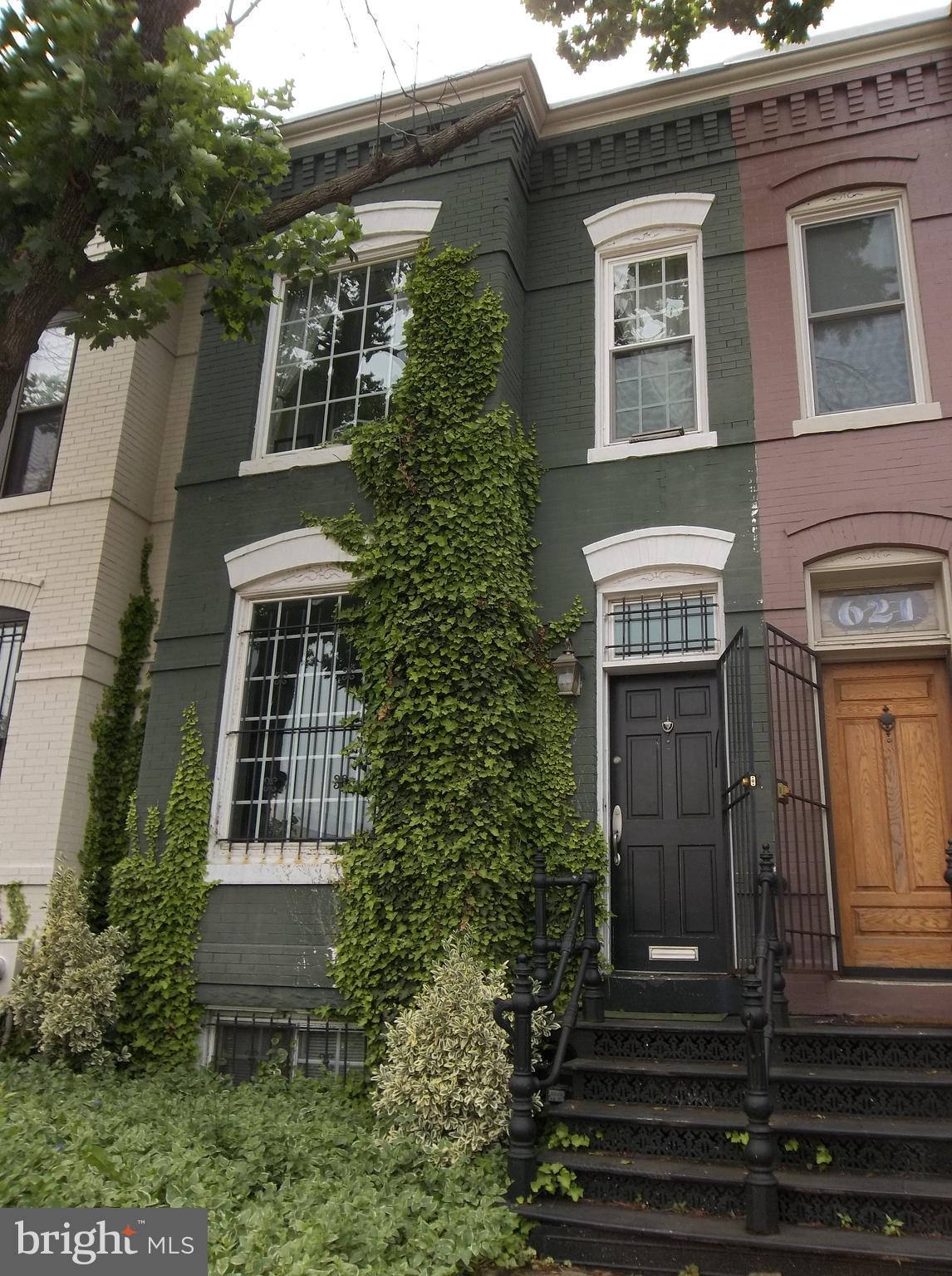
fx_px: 993
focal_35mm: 27
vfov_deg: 65.4
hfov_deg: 51.2
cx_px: 476
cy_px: 638
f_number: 3.5
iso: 80
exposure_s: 1/400
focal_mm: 4.9
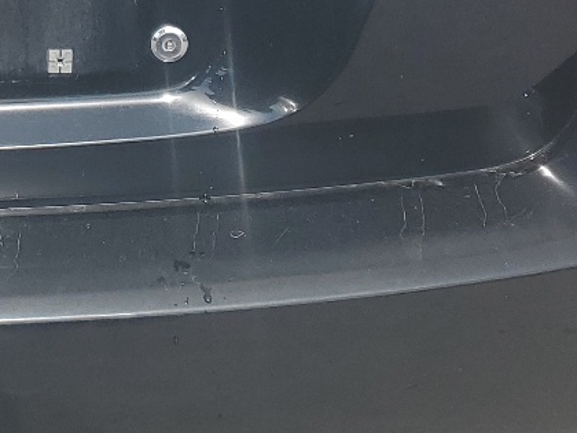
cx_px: -62
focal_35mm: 99
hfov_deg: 19.0
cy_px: -142
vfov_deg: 14.3
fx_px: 1650
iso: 50
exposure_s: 1/1429
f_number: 1.5
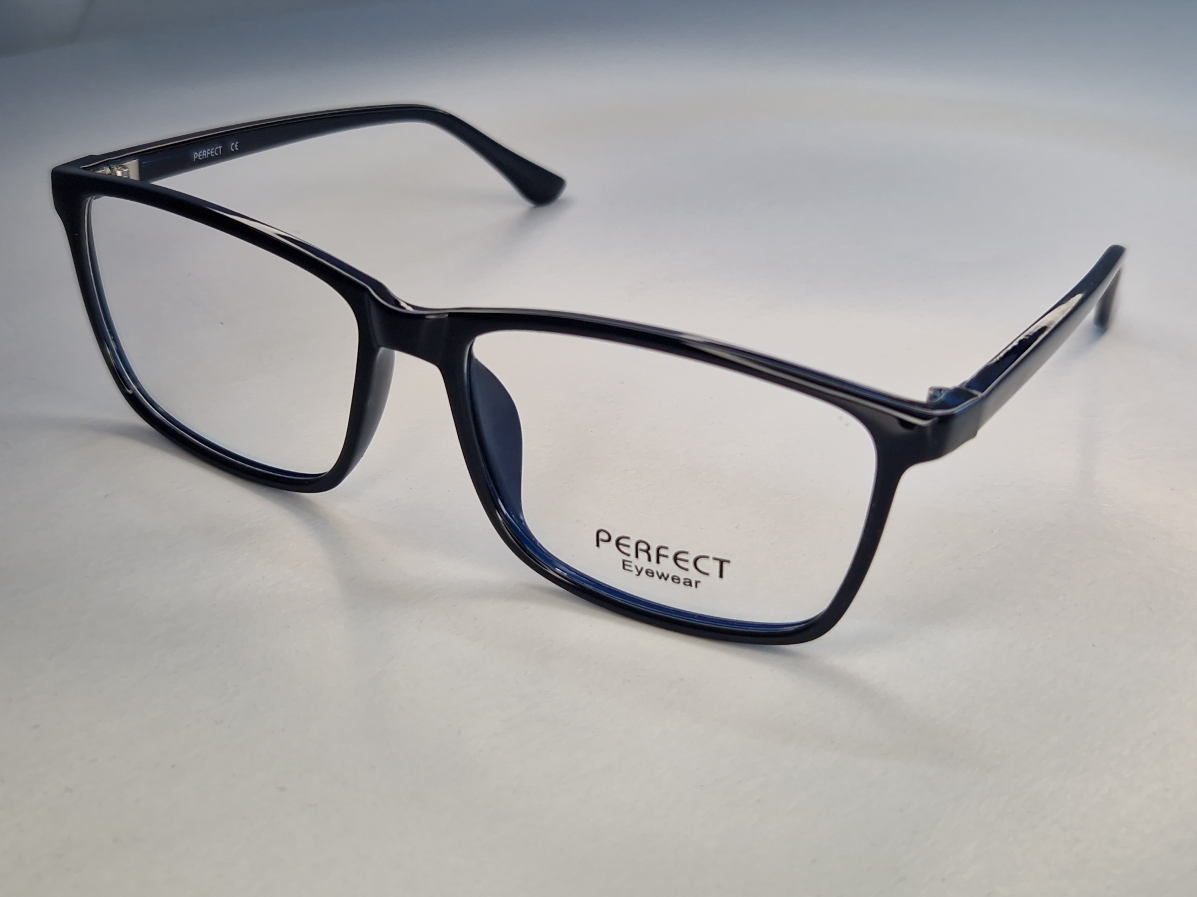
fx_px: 795
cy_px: 448
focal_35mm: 23
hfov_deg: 73.9
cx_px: 598
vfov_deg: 58.9
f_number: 1.8
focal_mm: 5.4
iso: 50
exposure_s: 1/188
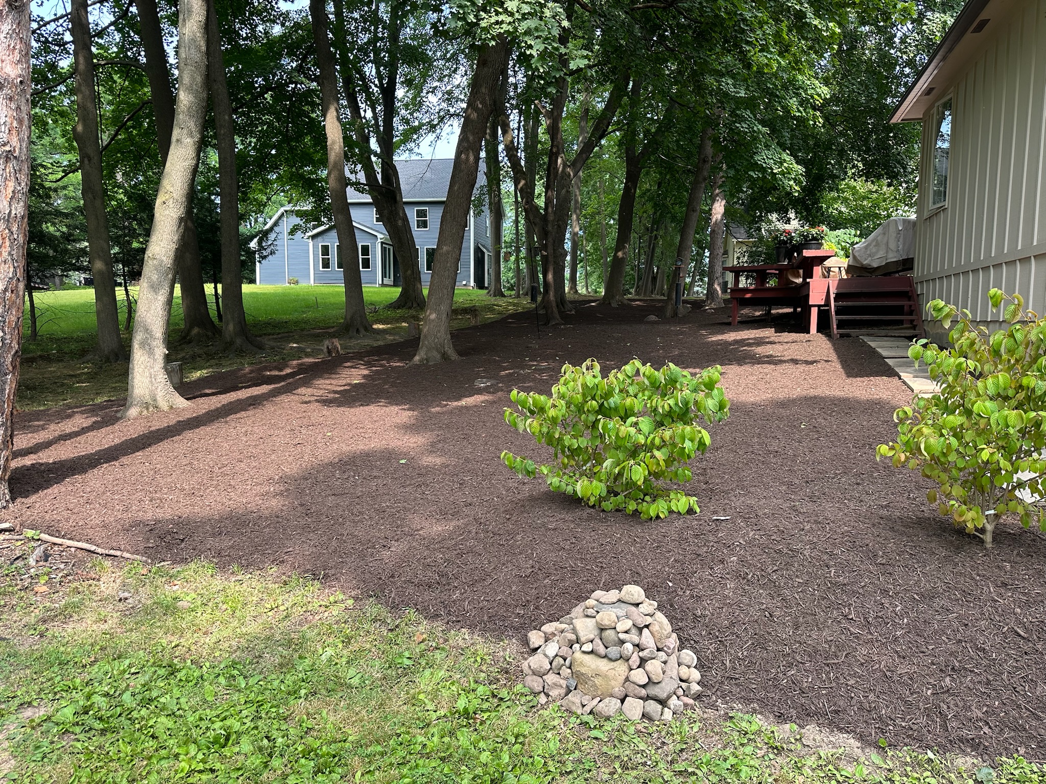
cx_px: 523
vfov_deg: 56.8
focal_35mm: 24
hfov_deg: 71.6
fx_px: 725
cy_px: 392
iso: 80
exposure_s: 1/426
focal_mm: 6.86
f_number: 1.78
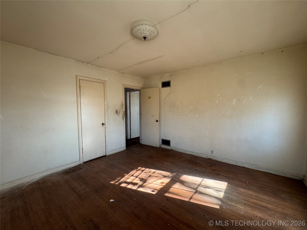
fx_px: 124
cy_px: 115
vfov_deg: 85.7
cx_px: 154
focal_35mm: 14
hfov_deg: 102.1
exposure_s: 1/99
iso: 200
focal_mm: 2.22
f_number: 2.2
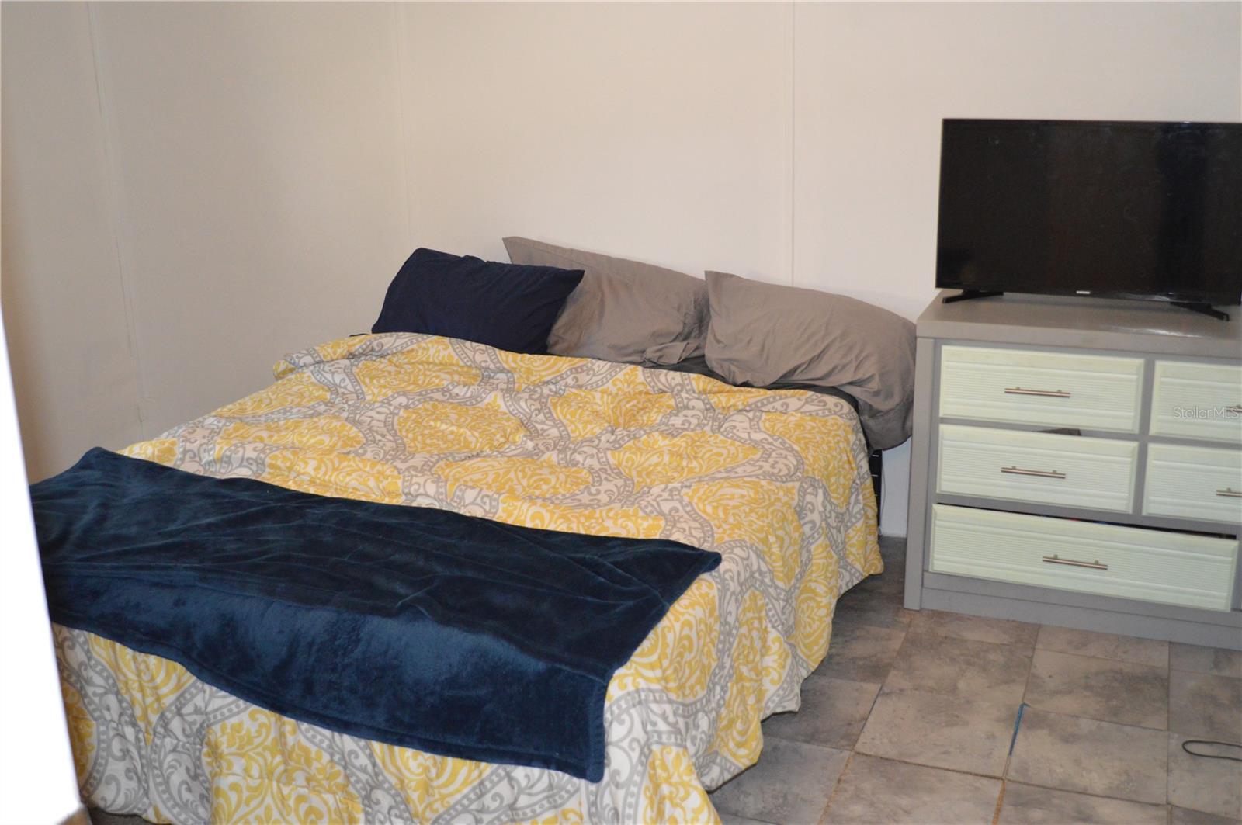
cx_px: 621
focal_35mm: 39
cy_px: 412
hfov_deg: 49.6
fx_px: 1344
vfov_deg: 34.1
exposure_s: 1/60
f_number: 4.2
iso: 2200
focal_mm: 26
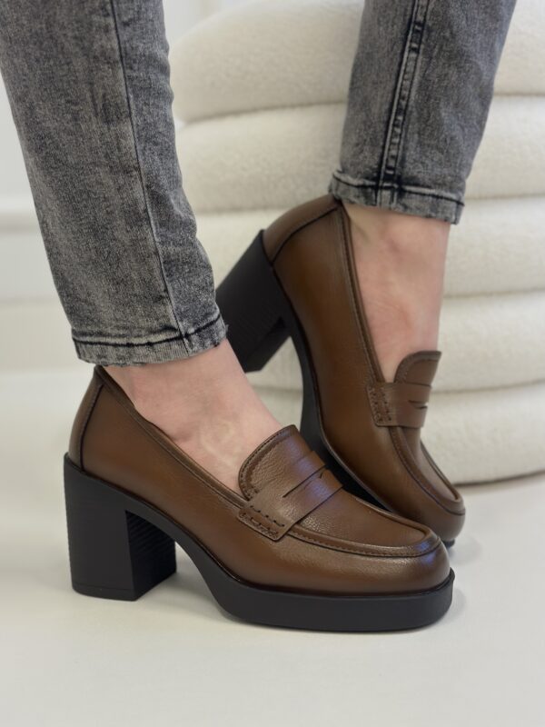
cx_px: 272
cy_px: 364
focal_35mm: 48
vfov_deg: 39.7
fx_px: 1008
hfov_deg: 30.3
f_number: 1.78
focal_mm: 6.86
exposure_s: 1/100
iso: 160
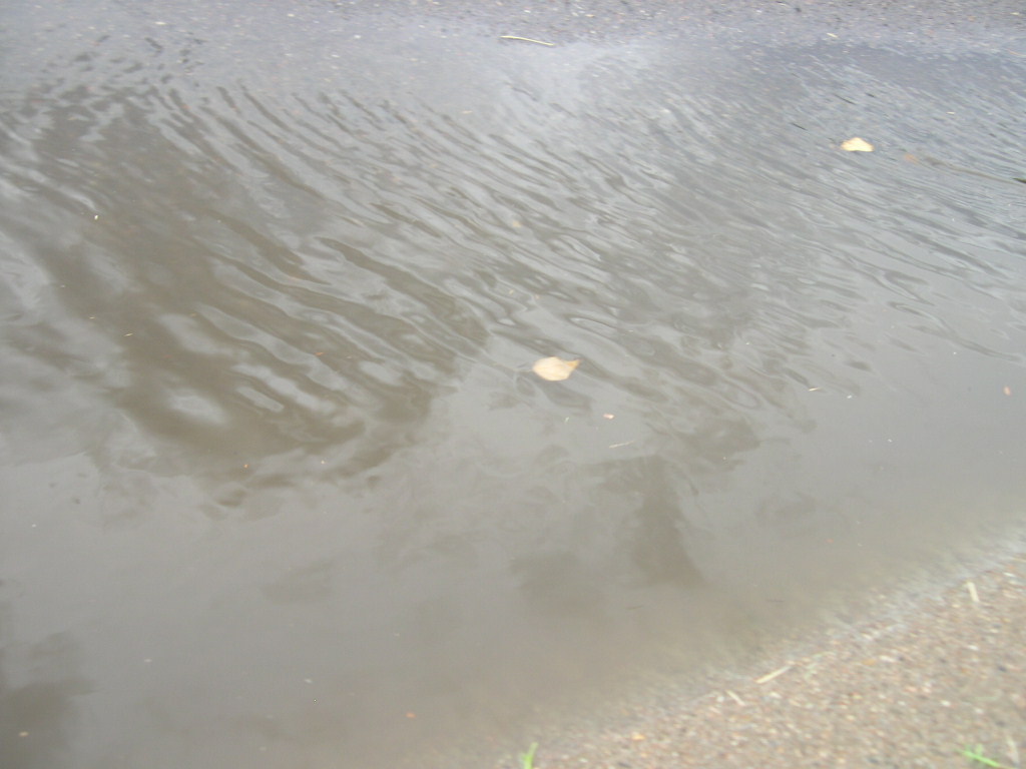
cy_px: 384
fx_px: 1126
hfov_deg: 49.0
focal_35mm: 38
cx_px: 513
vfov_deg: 37.7
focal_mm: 8
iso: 100
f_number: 2.8
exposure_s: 1/60.5
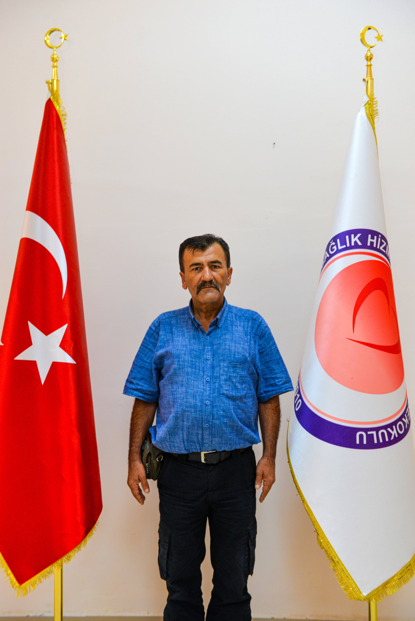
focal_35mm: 40
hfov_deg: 33.4
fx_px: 691
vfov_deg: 48.4
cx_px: 208
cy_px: 310
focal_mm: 40
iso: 560
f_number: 4
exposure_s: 1/60
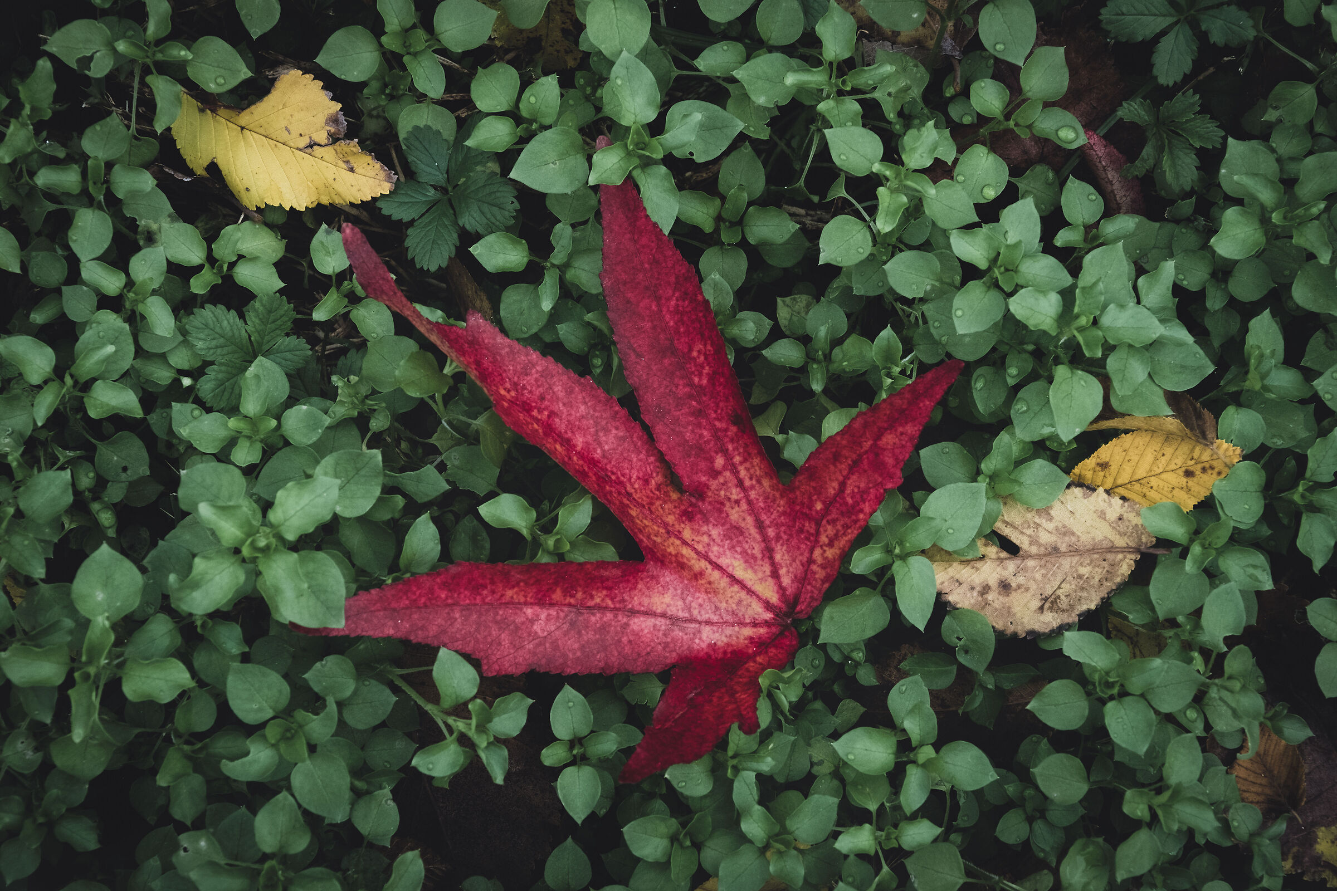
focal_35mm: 27
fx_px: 1003
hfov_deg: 67.4
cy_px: 446
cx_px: 668
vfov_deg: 47.9
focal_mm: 18
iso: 800
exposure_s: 1/160
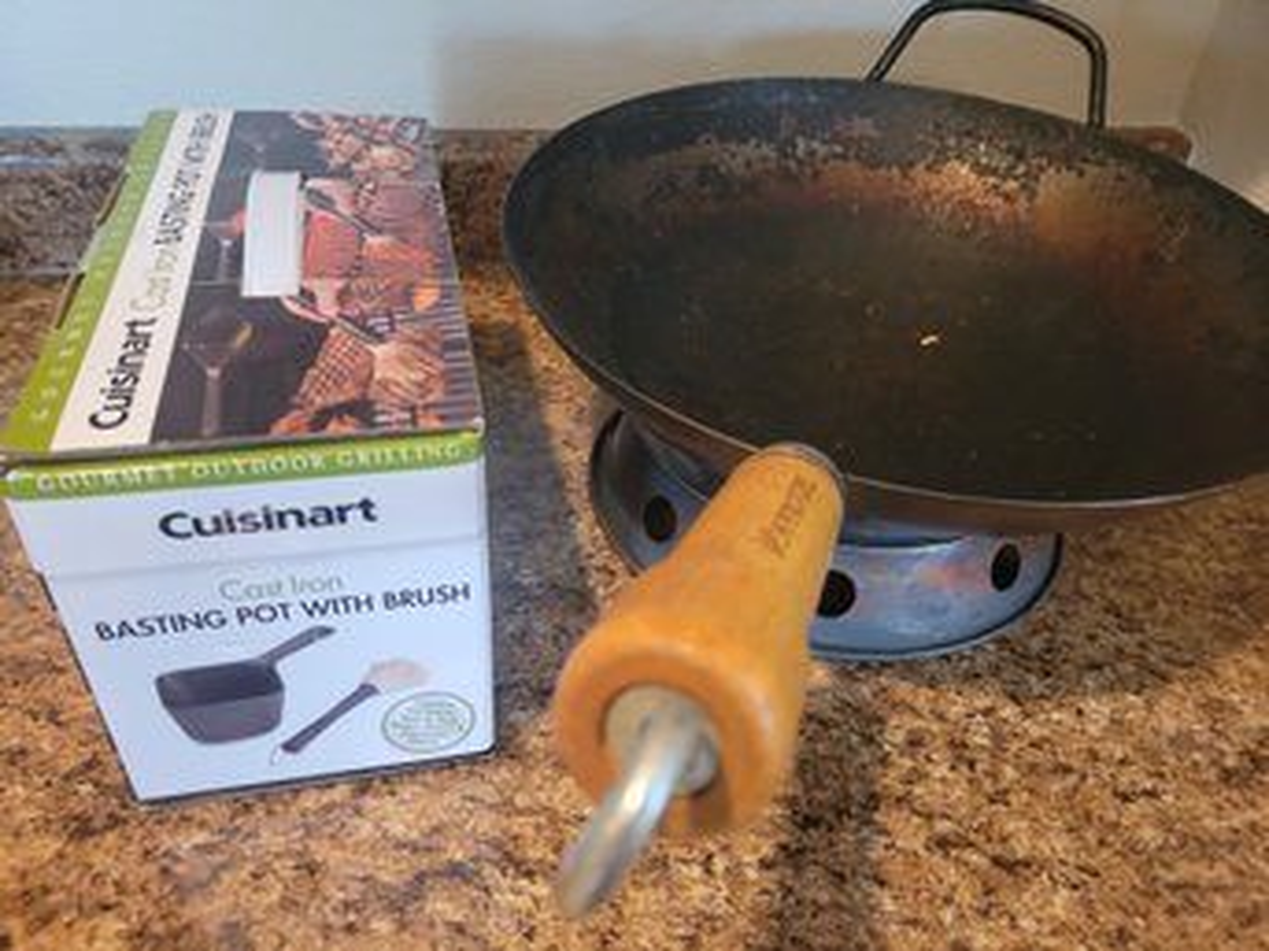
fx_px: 953
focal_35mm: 26
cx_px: 634
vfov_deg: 53.0
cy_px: 476
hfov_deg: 67.3
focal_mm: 5.4
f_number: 1.8
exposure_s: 1/40
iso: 320
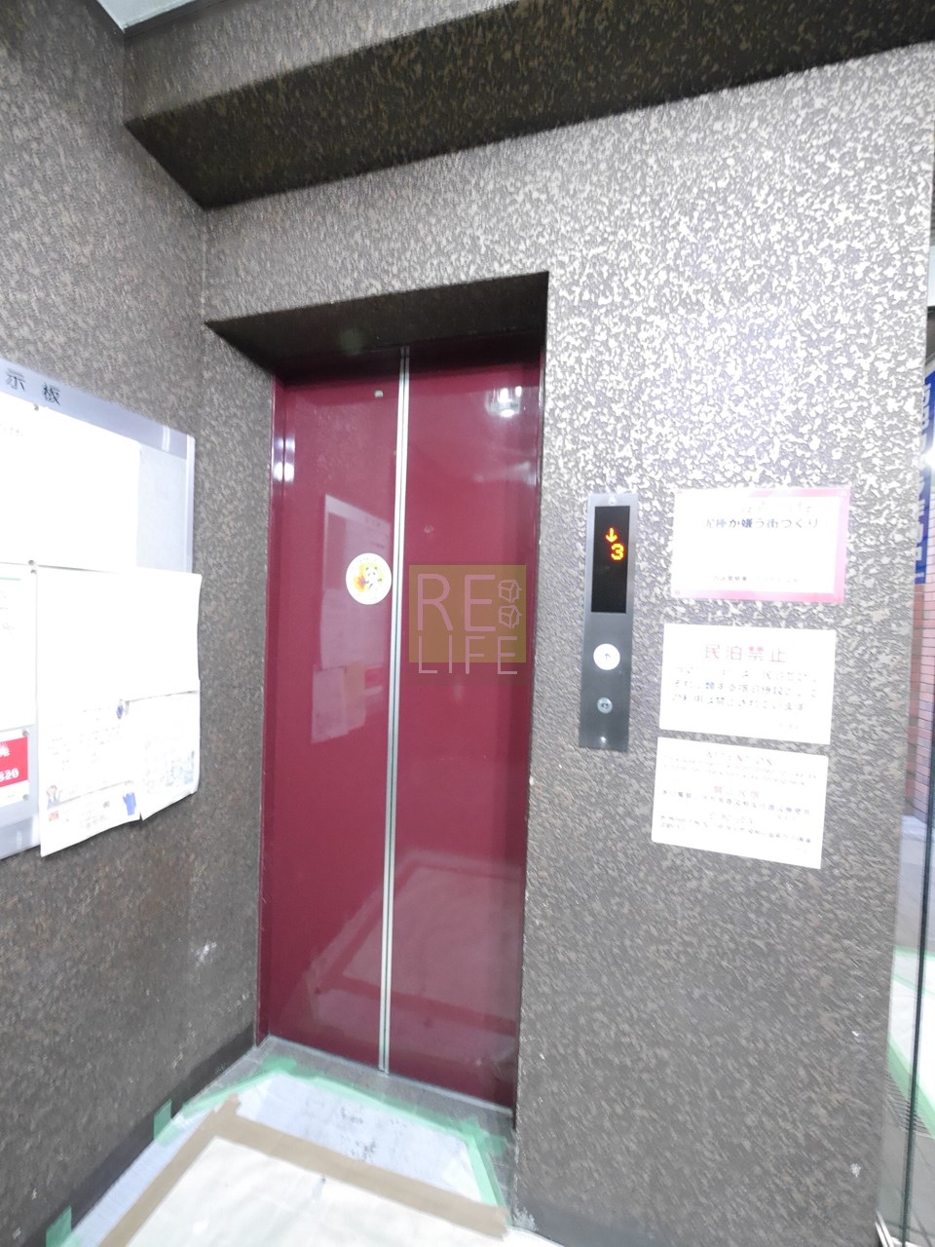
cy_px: 624
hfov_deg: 85.7
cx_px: 468
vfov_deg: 102.1
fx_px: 504
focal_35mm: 14
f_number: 4
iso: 3200
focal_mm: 7
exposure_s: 1/8
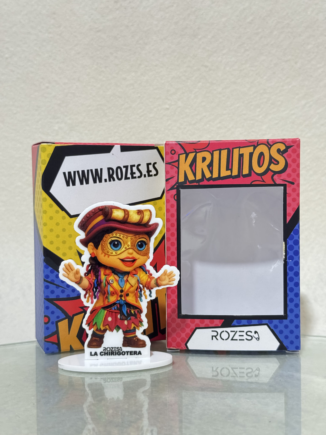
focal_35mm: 48
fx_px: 603
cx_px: 163
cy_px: 218
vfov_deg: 39.7
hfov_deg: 30.3
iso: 800
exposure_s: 1/24
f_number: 1.78
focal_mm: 6.76
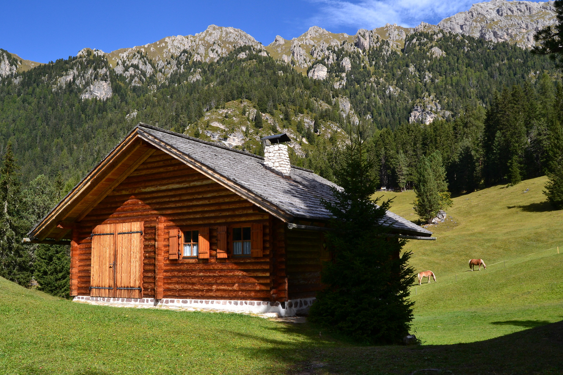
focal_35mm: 34
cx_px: 282
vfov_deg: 38.4
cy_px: 188
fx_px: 539
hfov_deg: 55.1
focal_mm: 23
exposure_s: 1/320
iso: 400
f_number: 10
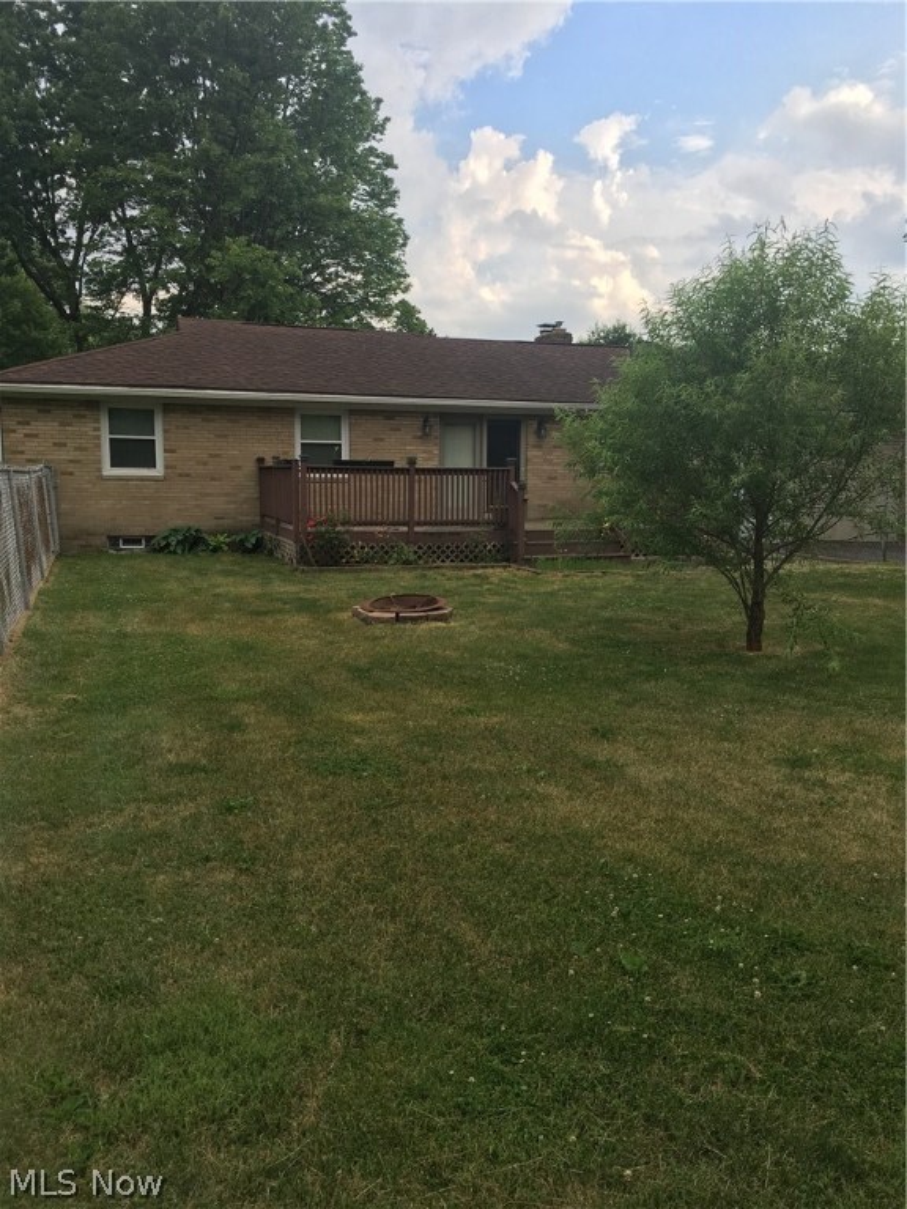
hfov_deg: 48.2
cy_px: 604
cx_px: 454
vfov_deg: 61.7
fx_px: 1013
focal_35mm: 29
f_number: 2.2
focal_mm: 4.15
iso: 25
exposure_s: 1/739
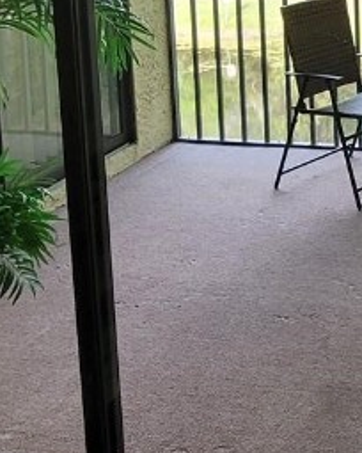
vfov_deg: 32.4
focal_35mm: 51
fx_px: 683
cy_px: -41
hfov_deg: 25.3
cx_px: 481
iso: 100
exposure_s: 1/60
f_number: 2.2
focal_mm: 2.2
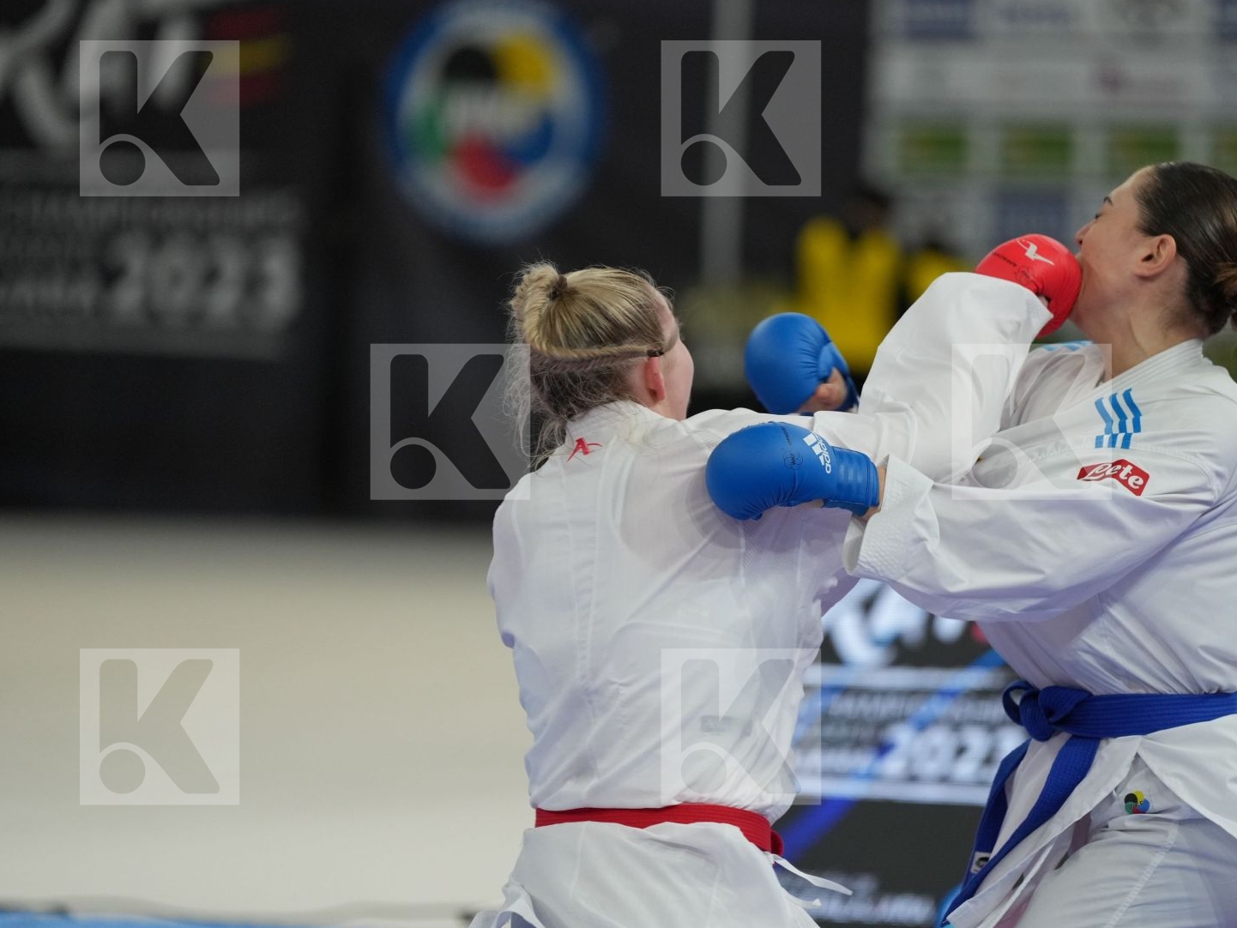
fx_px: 8578
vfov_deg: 6.2
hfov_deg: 8.2
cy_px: 422
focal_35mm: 240
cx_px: 741
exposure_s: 1/1000
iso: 2000
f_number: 2.8
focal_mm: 200
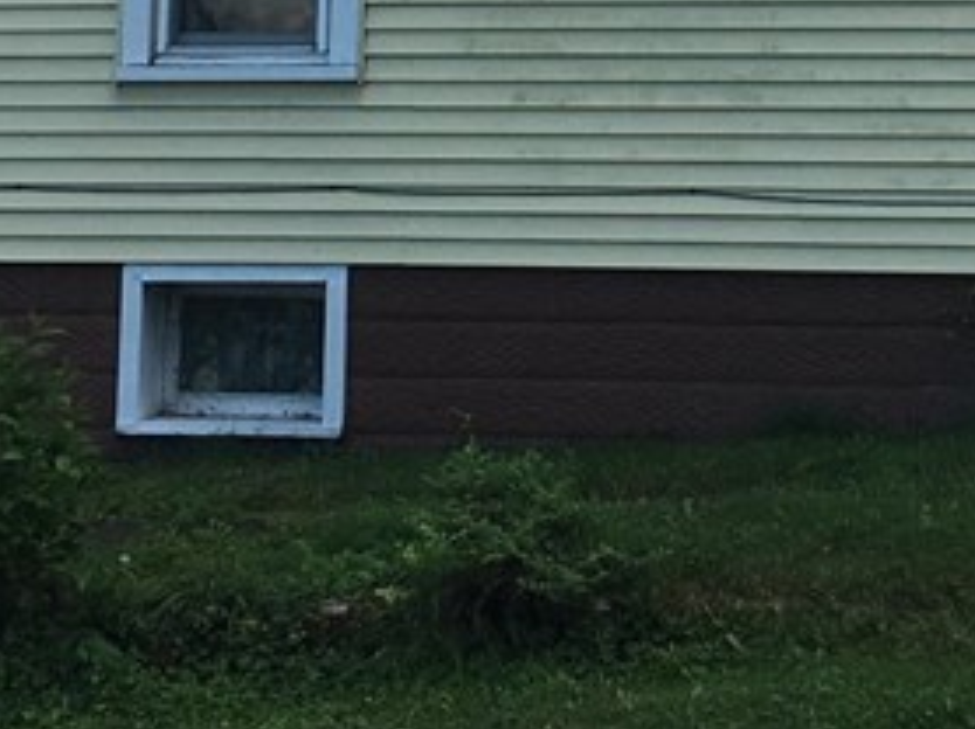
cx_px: 779
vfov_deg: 13.0
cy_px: -379
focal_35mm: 107
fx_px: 3011
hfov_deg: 18.2
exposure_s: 1/746
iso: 25
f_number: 2.2
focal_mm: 4.15
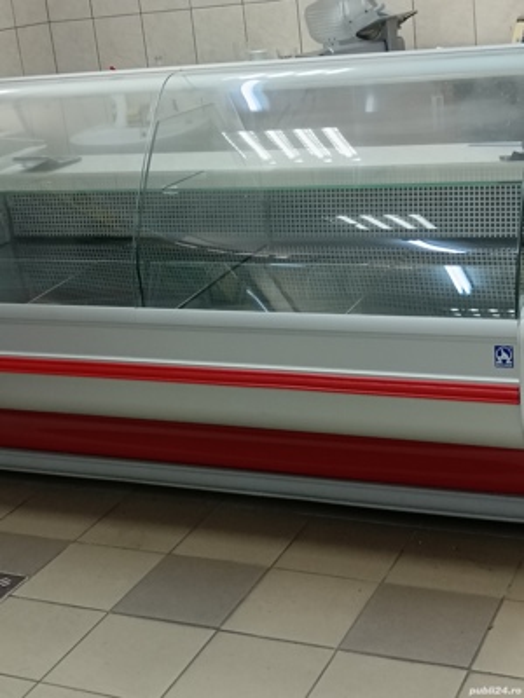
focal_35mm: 59
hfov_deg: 24.8
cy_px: 349
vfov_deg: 32.7
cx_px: 262
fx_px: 1191
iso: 745
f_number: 1.9
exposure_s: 1/50
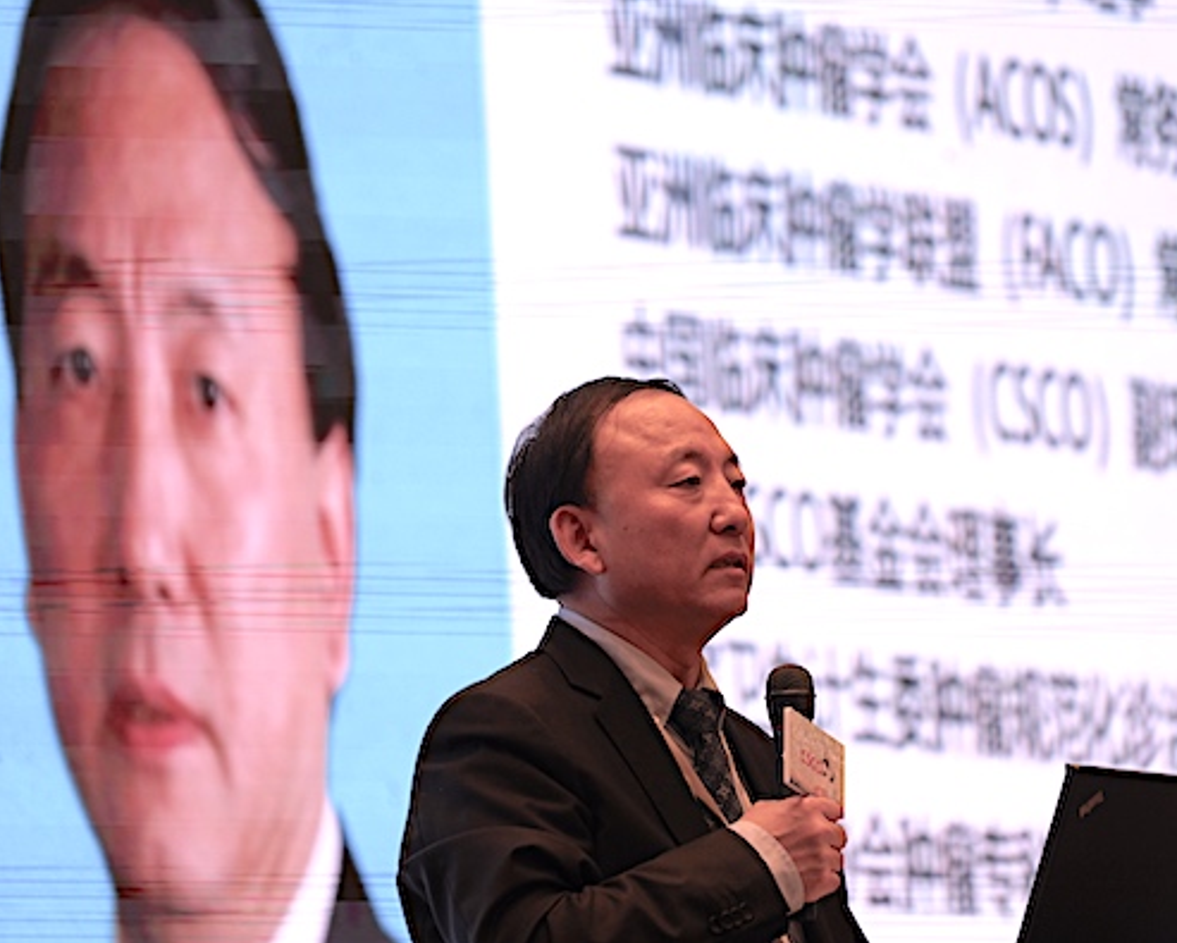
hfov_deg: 8.5
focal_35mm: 228
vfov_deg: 6.8
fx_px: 7947
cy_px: 470
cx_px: 602
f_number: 4
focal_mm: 200
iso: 320
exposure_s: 1/200
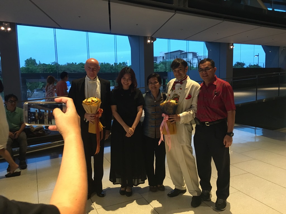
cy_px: 107
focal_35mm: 29
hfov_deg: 61.7
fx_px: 240
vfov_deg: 48.2
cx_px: 143
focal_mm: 4.15
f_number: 2.2
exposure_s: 1/33
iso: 250
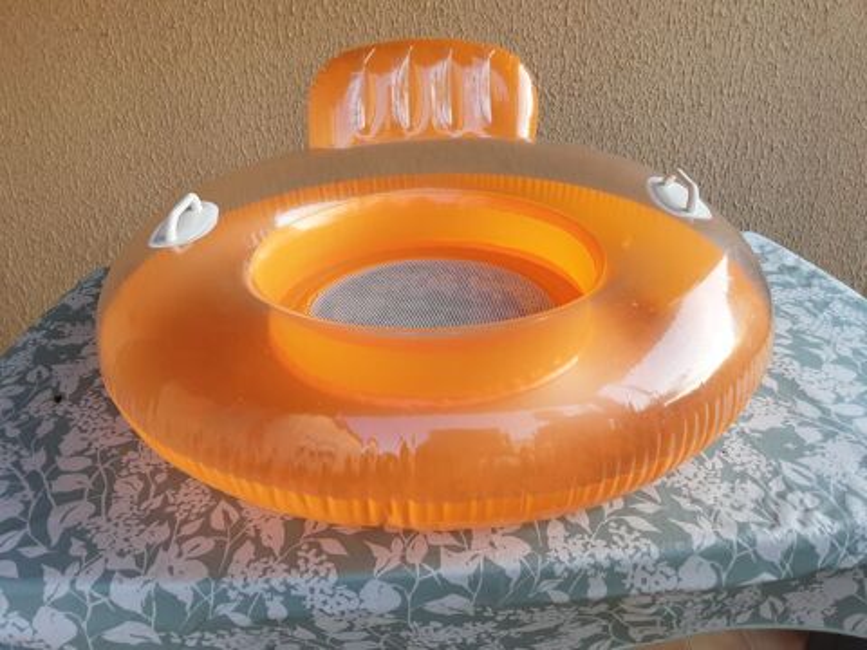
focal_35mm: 28
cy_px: 325
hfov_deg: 63.4
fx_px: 701
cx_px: 434
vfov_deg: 49.7
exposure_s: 1/112
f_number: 1.9
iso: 40
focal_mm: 2.9
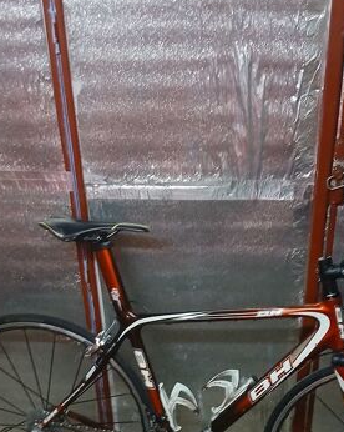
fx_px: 599
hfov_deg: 31.8
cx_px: 223
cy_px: 362
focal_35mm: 47
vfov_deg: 37.7
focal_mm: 3.98
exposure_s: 1/20
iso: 800
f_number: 1.8
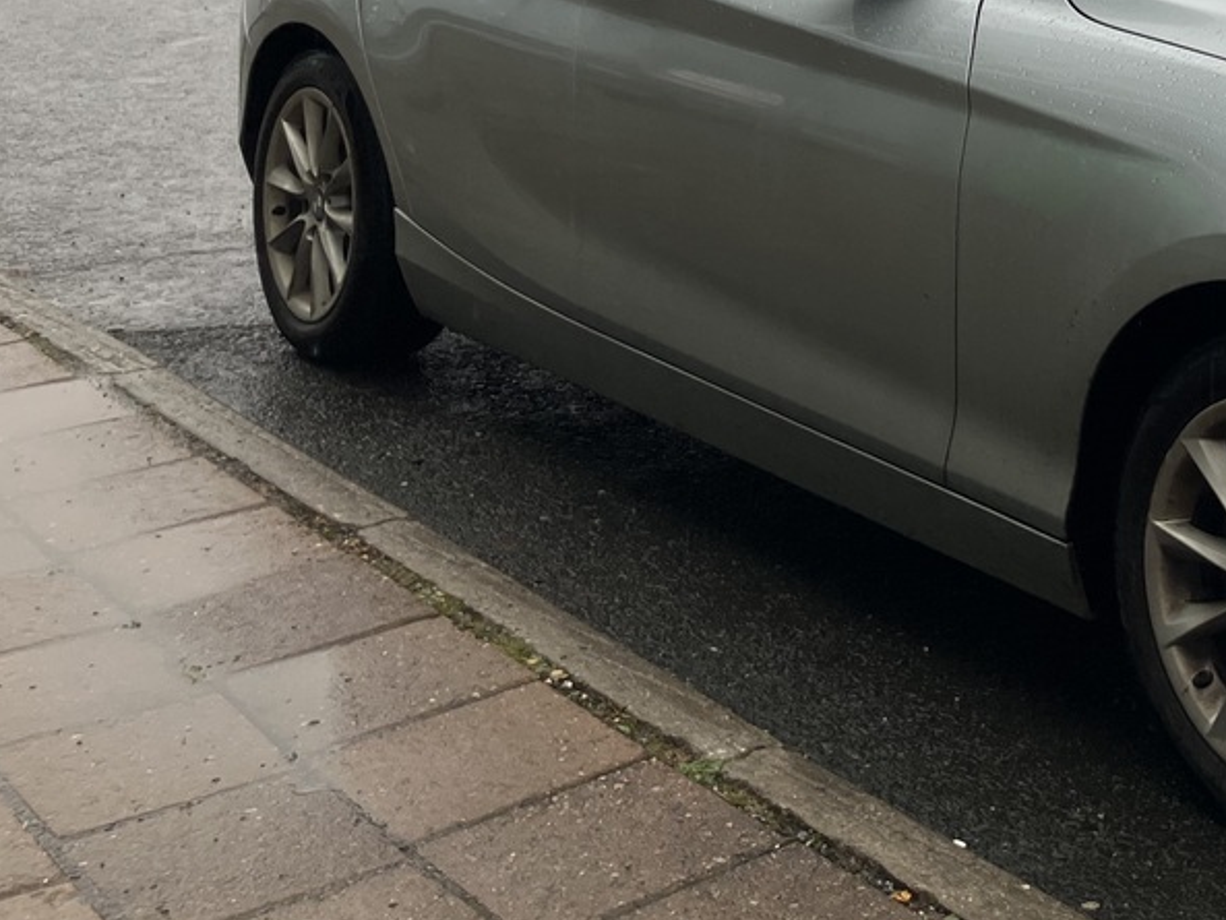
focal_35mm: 68
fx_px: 2409
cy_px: -79
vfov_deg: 20.6
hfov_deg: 25.9
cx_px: 1416
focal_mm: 3.99
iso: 25
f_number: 1.8
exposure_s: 1/231
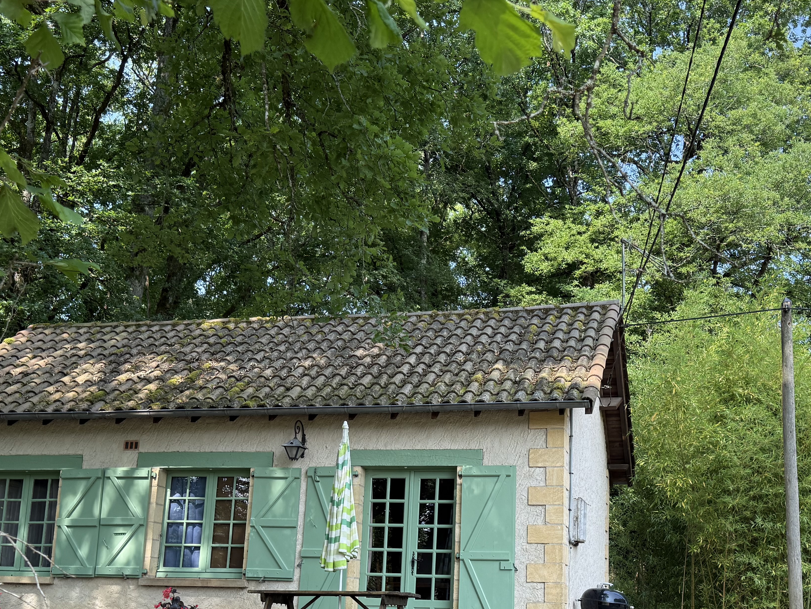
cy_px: 445
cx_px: 469
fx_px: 984
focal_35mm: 42
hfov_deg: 44.6
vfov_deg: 33.8
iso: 100
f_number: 1.78
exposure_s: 1/1106
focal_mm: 6.76
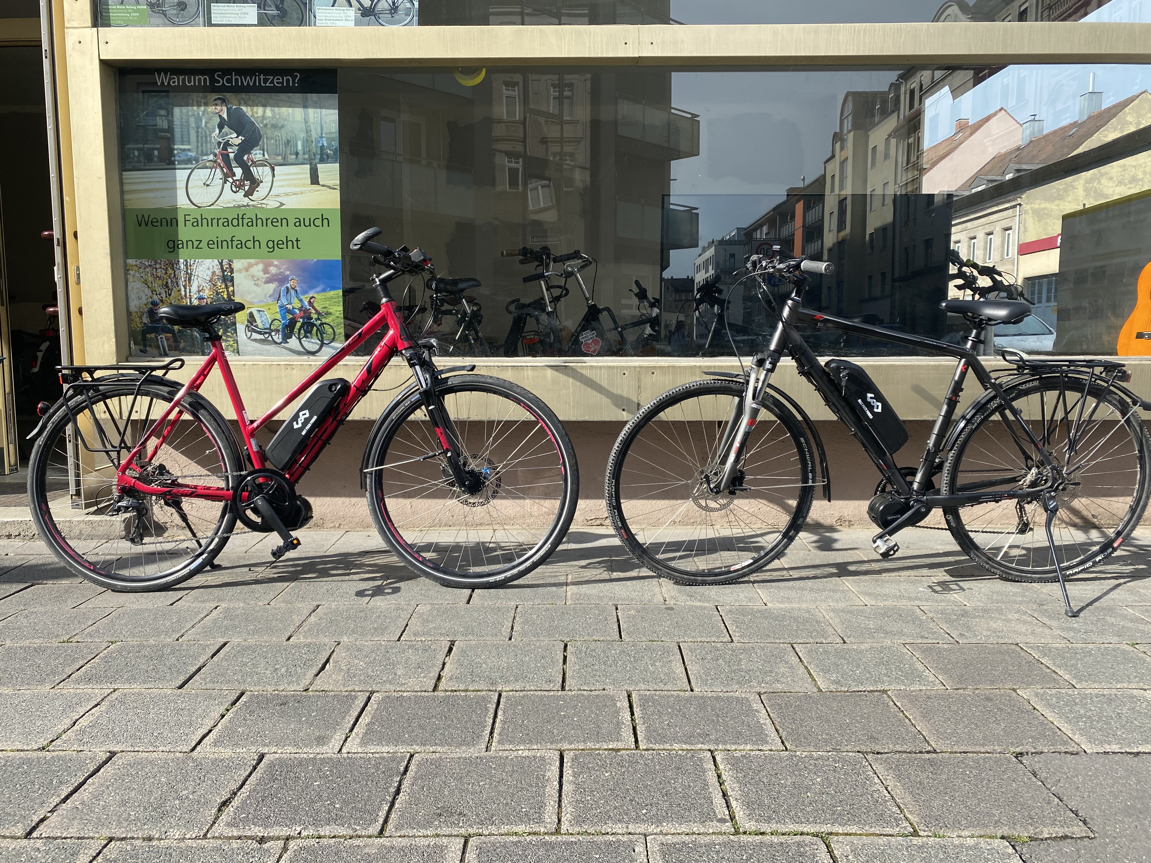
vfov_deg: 53.1
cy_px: 432
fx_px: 865
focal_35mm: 26
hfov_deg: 67.3
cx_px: 576
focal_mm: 4.25
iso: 32
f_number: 1.8
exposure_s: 1/1287
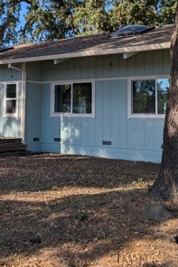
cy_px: 82
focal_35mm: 54
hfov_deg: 24.7
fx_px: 401
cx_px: 40
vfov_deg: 36.4
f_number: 1.68
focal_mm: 6.9
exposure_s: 1/673
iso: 23
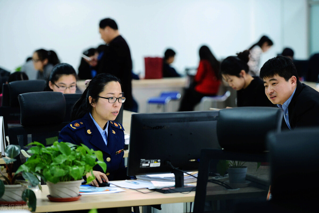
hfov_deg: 18.3
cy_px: 106
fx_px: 993
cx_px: 160
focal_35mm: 112
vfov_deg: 12.2
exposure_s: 1/50
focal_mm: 112
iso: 720
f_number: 2.8
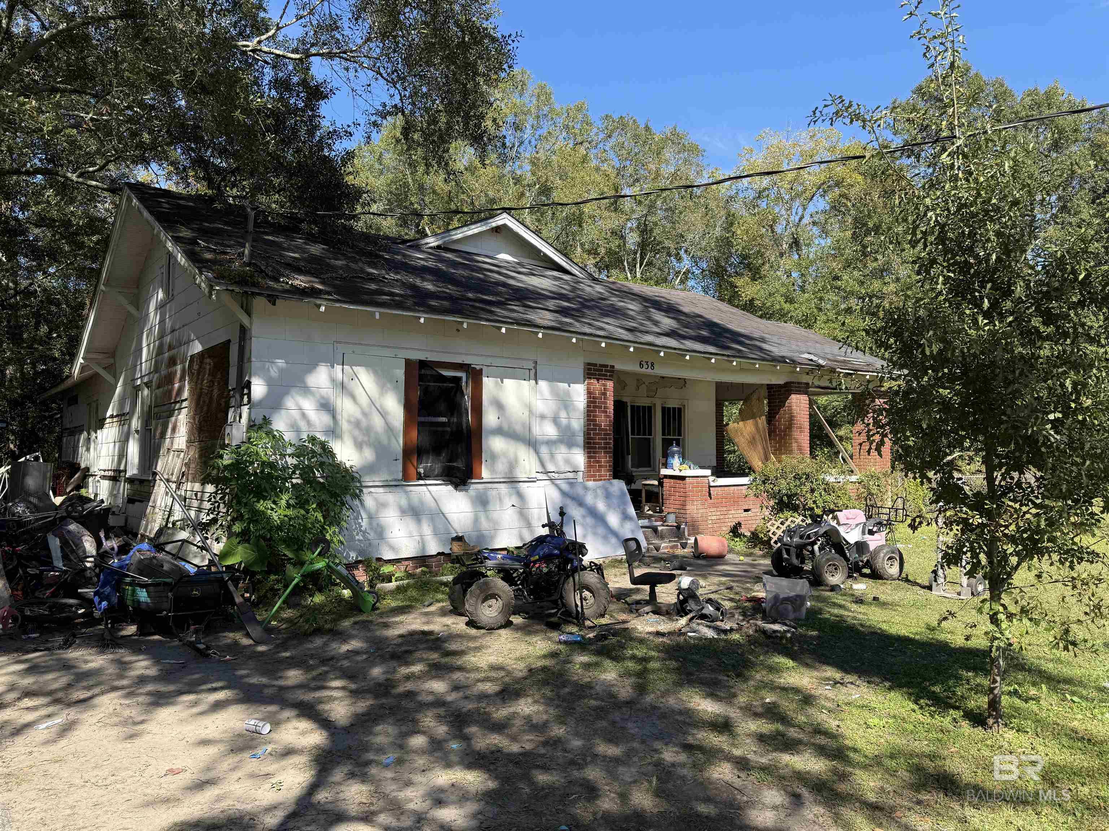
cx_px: 554
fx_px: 769
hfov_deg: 71.6
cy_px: 416
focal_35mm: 24
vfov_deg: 56.8
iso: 80
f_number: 1.78
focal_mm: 6.76
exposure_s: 1/1770
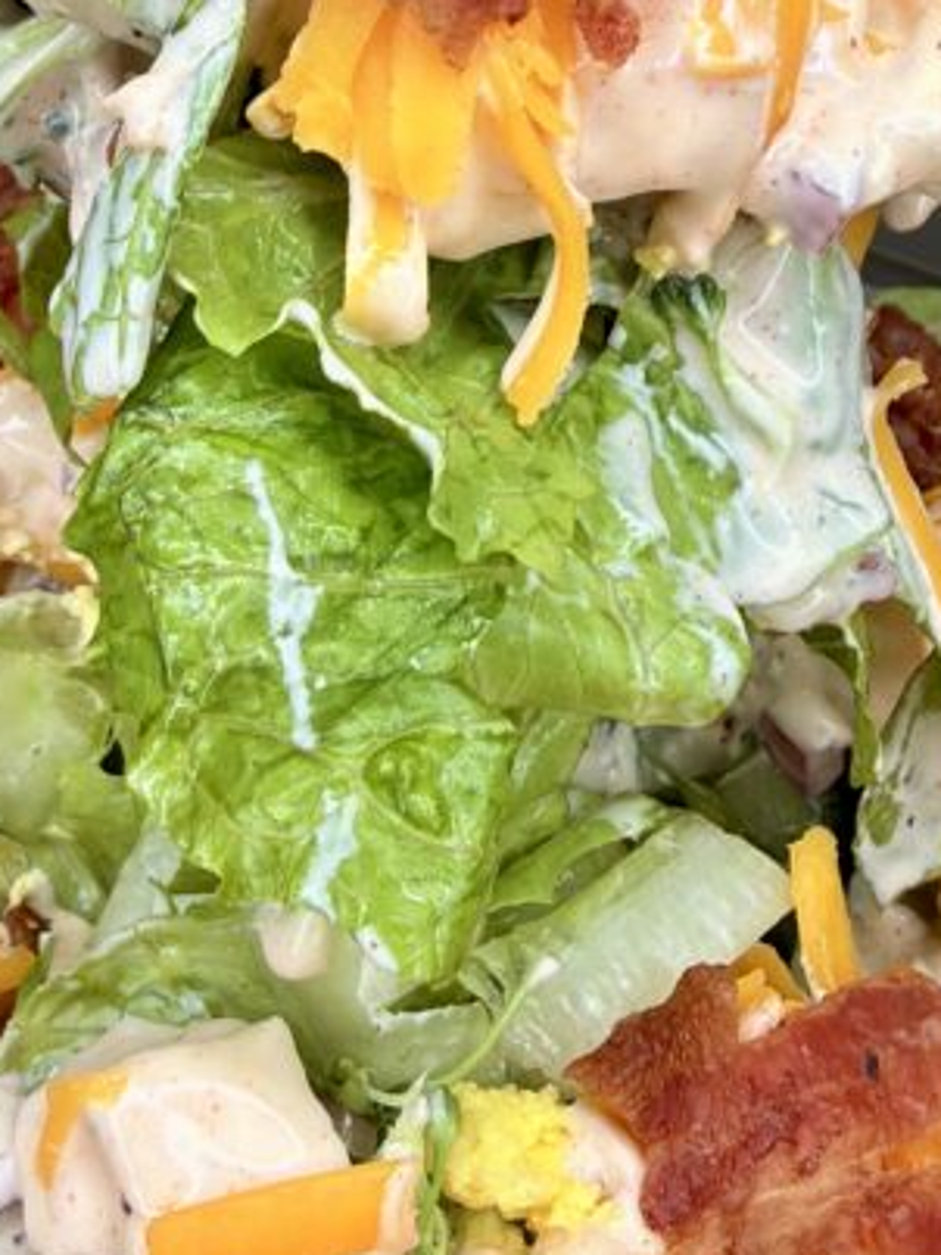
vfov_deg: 31.6
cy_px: 495
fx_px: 2212
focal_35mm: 61
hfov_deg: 24.0
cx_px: 377
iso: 16
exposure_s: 1/120
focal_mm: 2.22
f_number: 2.2
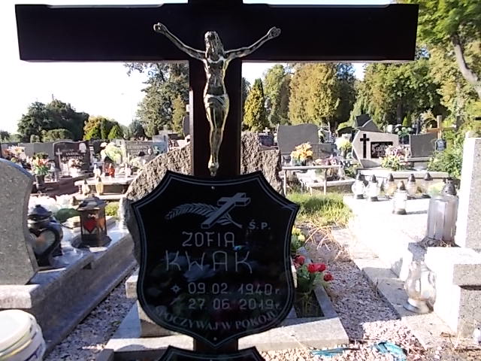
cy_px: 180
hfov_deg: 67.3
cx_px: 240
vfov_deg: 53.1
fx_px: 361
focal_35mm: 26
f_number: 3.2
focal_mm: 4.6
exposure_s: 1/200
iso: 80
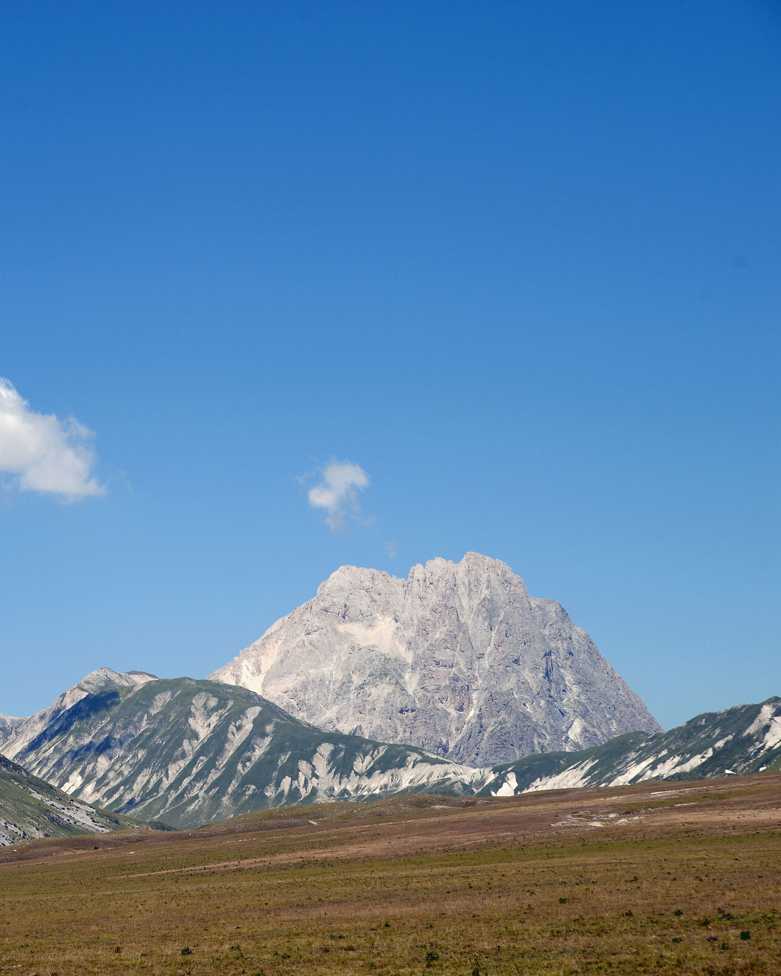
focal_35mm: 106
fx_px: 3063
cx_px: 56
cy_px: 489
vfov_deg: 18.1
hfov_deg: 14.4
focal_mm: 75
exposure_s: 1/800
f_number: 8
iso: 200
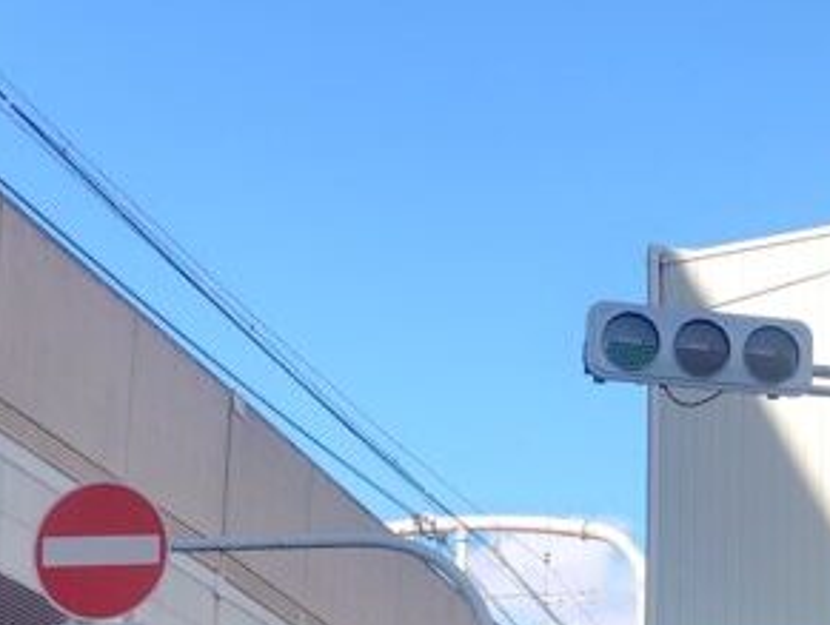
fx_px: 2425
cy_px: 559
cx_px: 813
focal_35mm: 101
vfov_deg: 14.5
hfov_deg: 18.9
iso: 50
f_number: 1.9
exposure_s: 1/2067
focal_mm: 5.6
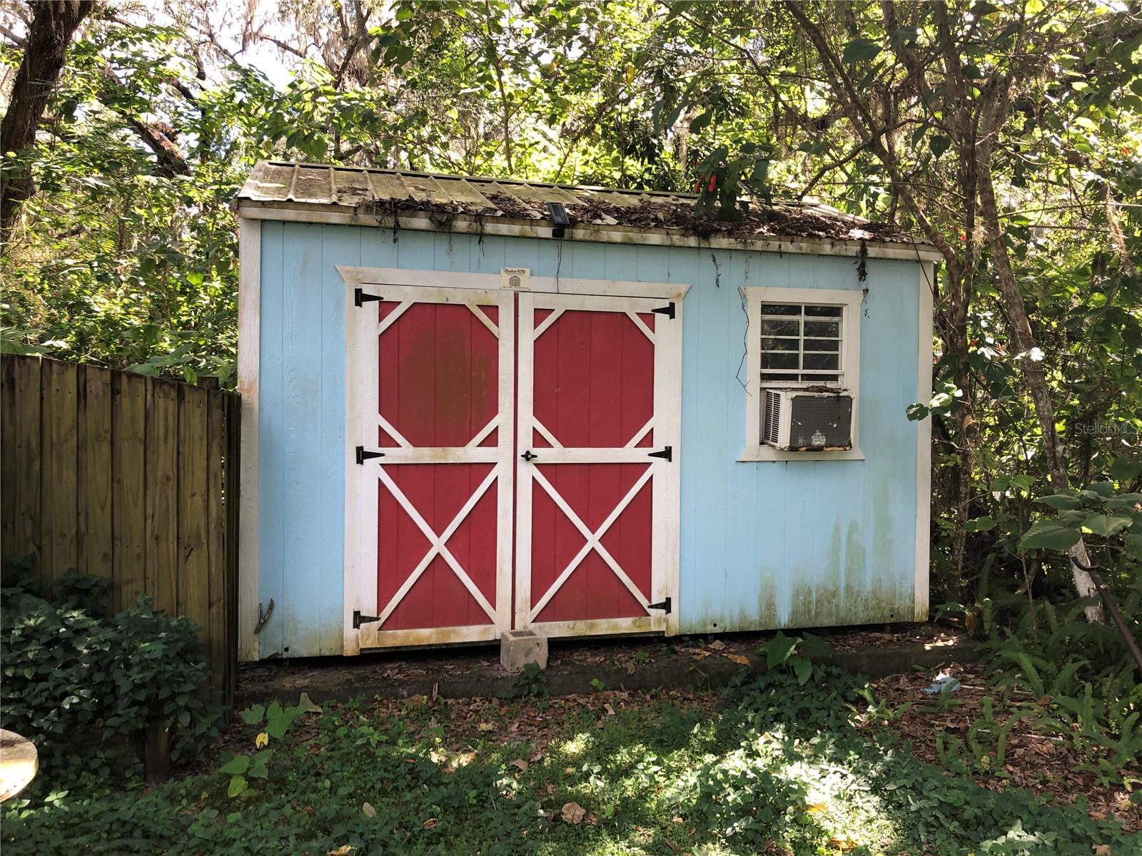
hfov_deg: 63.4
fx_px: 924
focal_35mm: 28
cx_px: 571
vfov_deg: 49.7
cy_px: 428
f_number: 1.8
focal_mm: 3.99
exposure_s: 1/120
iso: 32
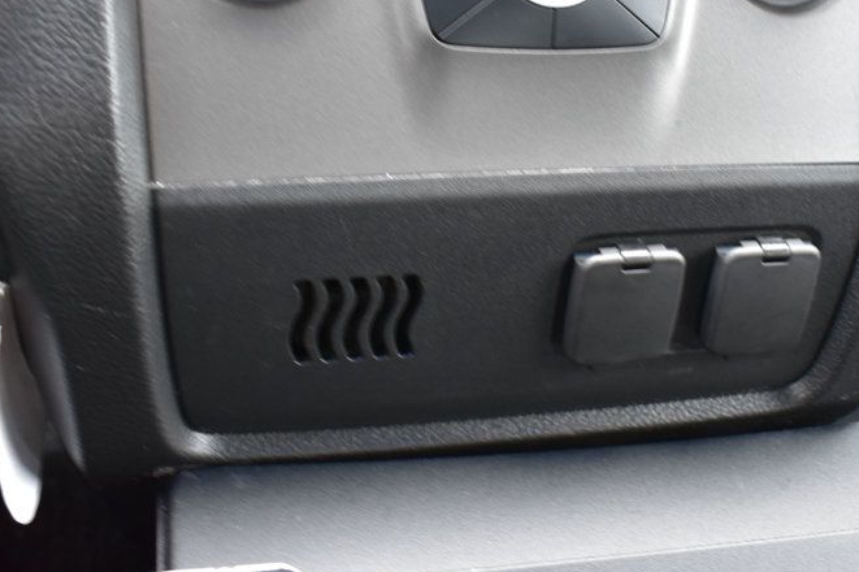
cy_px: 243
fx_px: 1163
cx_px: 542
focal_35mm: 49
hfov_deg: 40.2
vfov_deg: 27.6
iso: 500
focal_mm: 21
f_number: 6.3
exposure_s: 1/15
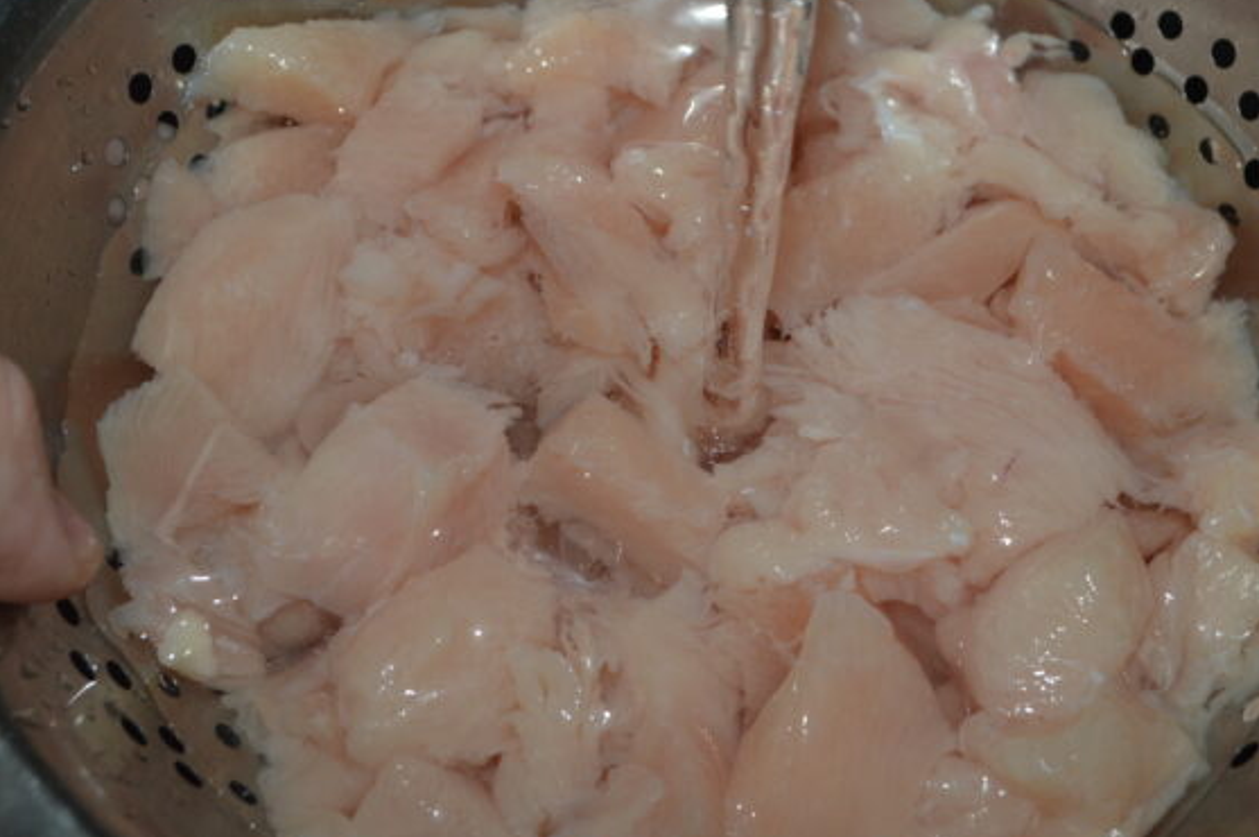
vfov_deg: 27.4
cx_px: 678
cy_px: 365
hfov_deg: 40.4
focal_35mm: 49
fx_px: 1712
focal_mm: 26
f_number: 8
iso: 100
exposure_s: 1/60
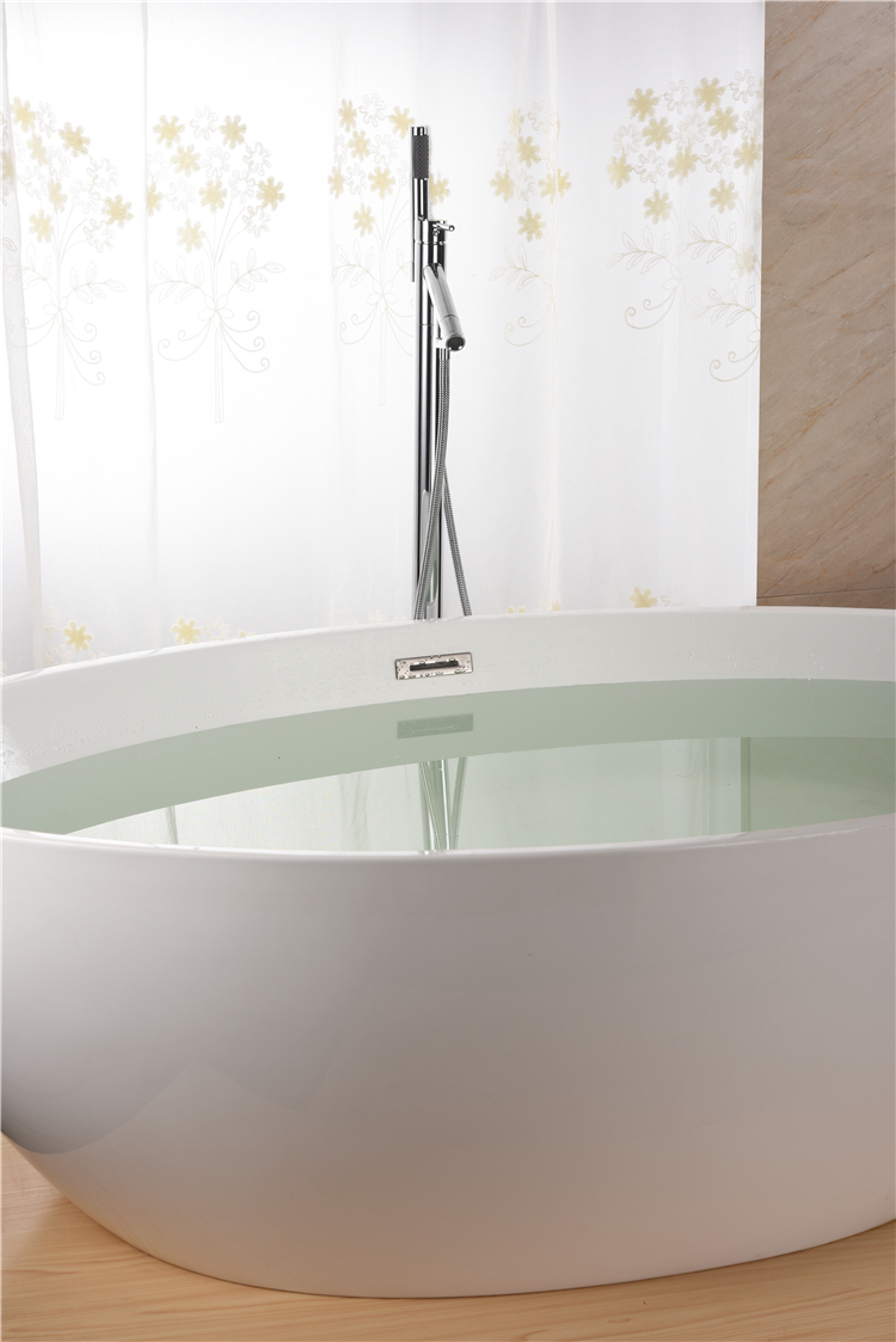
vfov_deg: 33.4
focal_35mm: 60
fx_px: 2237
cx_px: 448
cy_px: 671
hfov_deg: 22.6
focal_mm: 60
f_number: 10
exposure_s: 1/160
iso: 100
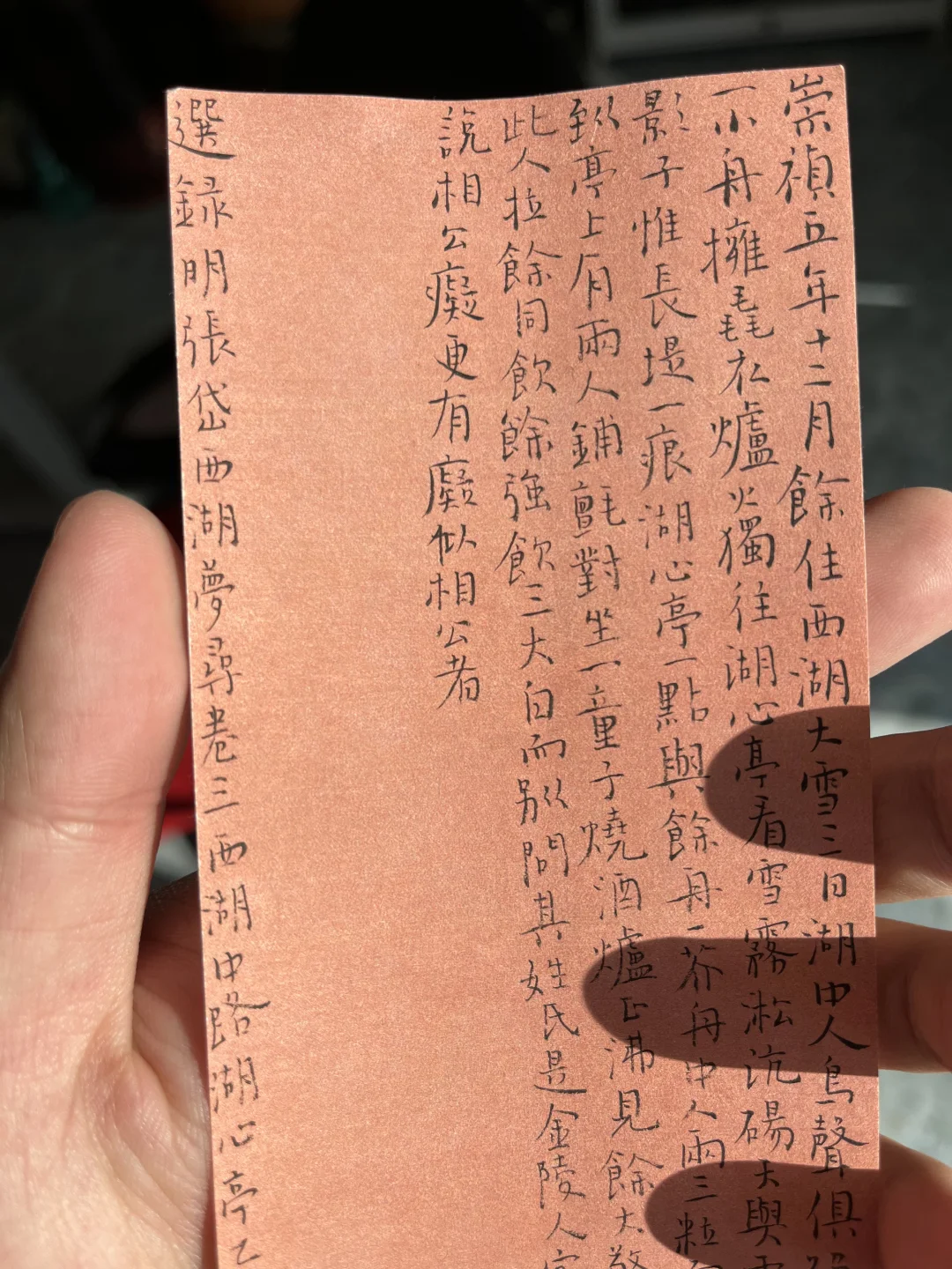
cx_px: 476
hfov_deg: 53.1
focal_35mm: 26
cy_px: 634
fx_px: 953
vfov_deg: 67.3
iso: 50
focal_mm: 5.1
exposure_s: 1/2222
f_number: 1.6
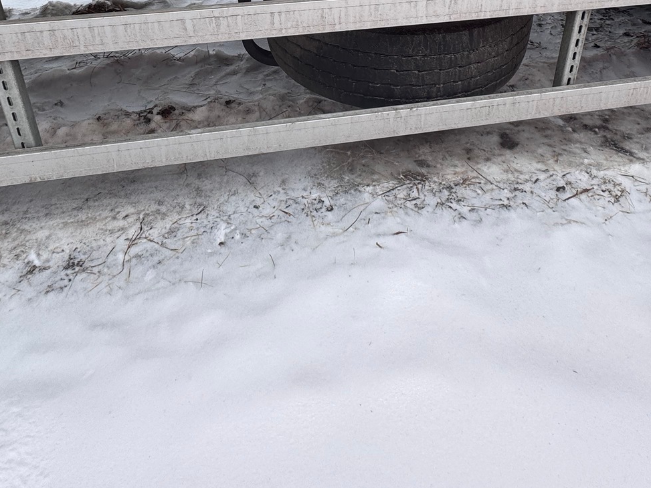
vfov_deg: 41.5
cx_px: 352
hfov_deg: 61.6
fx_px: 545
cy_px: -8
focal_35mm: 29
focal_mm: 2.22
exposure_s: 1/175
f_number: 2.2
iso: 40
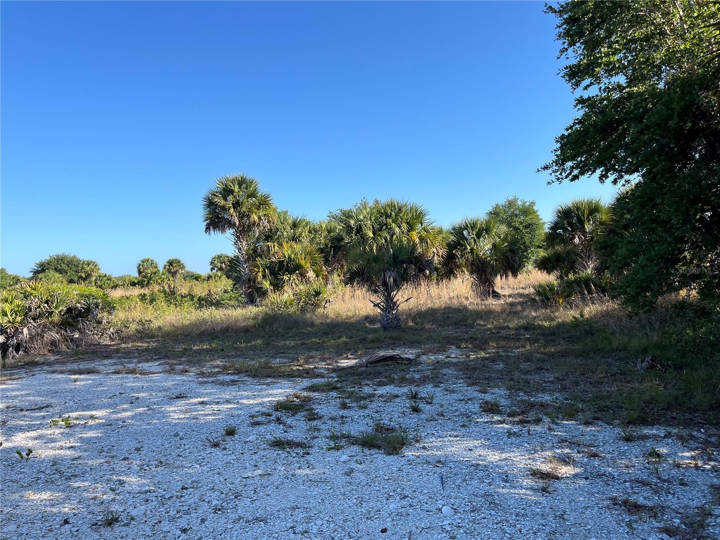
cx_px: 360
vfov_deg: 53.1
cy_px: 270
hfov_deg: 67.3
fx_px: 541
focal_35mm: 26
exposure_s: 1/1776
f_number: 1.6
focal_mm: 5.1
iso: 50
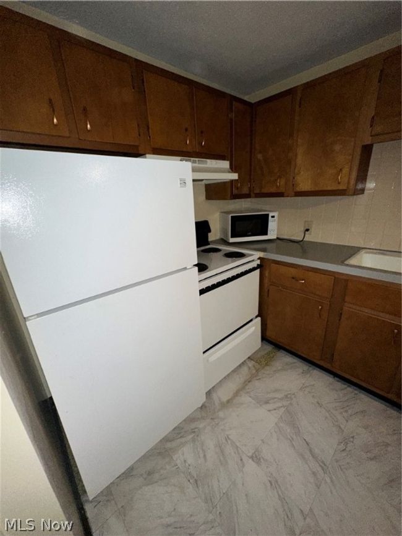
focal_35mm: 14
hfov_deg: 85.7
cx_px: 201
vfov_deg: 102.1
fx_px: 217
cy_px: 268
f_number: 2.2
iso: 160
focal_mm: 2.22
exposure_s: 1/60
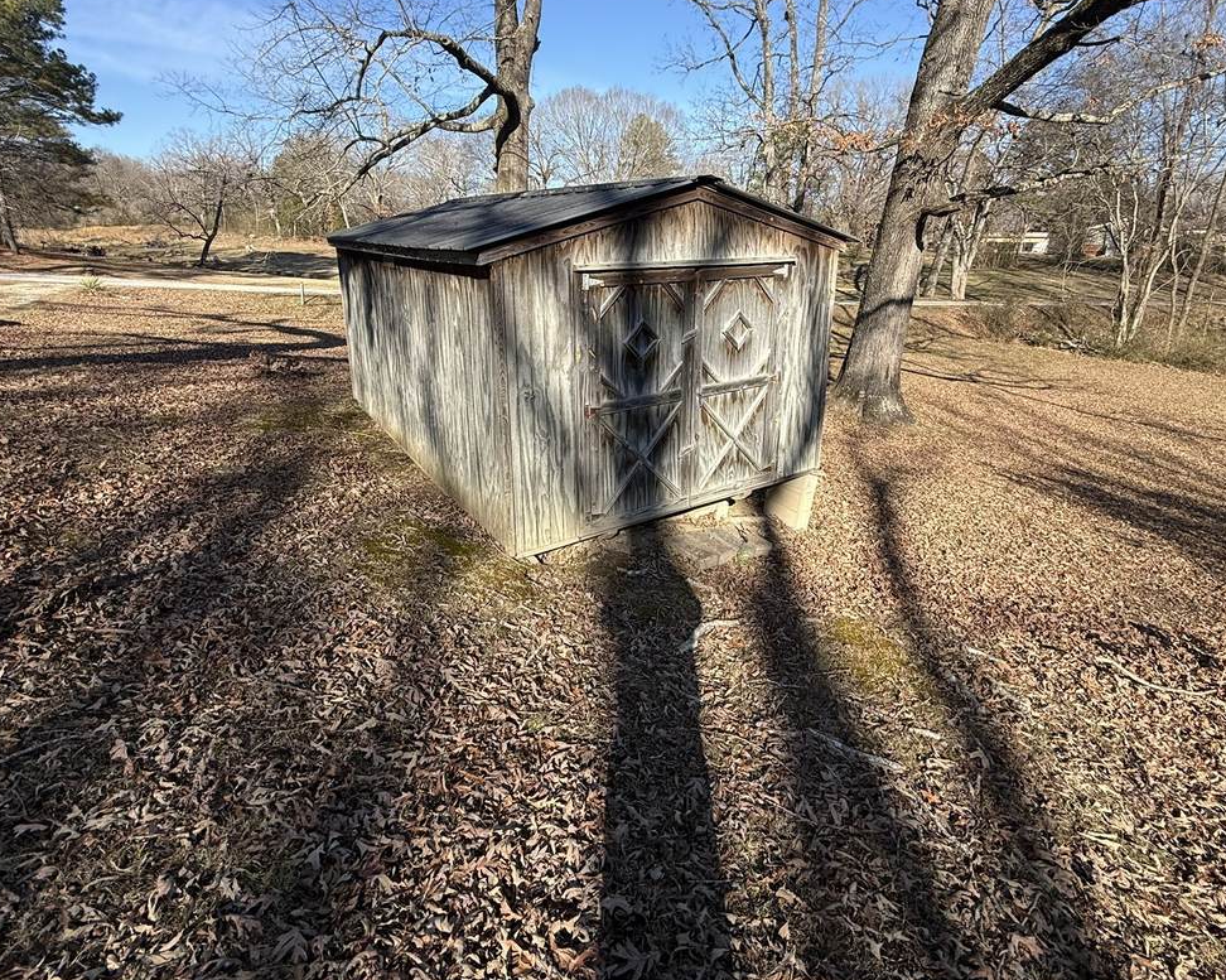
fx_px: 653
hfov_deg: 86.4
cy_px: 405
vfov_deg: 73.2
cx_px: 605
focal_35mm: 18
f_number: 2.2
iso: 50
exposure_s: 1/841
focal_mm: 2.22
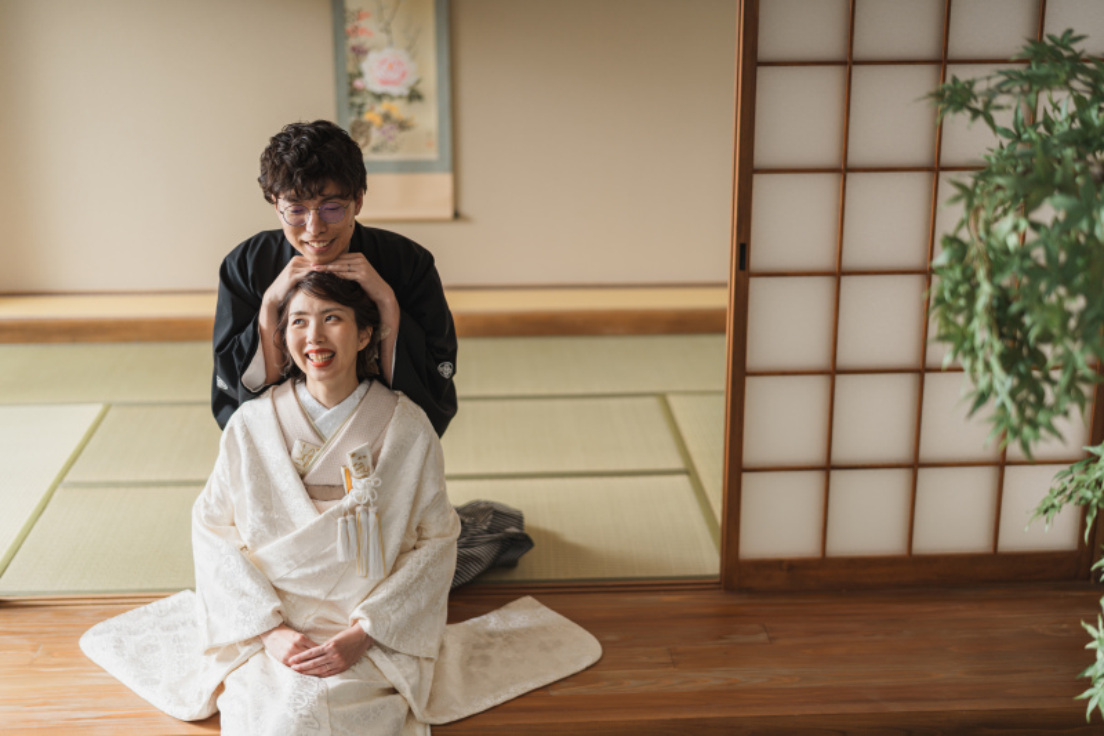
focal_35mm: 50
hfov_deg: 39.6
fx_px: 1533
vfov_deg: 27.0
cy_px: 368
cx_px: 552
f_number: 1.4
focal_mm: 50
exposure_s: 1/160
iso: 100
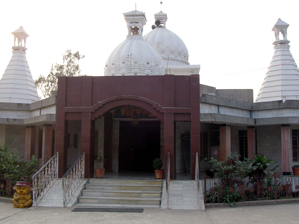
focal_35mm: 38
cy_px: 112
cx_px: 150
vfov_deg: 37.7
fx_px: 328
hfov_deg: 49.0
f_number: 5
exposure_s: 1/81.3
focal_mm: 6.4
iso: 50
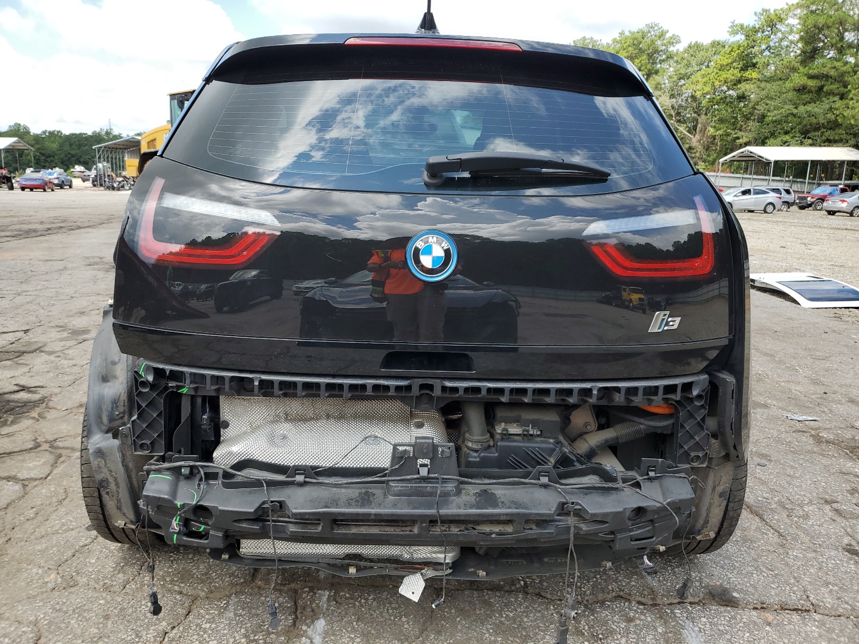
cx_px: 430
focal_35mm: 26
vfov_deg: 53.1
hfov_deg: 67.3
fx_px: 645
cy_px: 322
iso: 50
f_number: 1.5
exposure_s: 1/1250
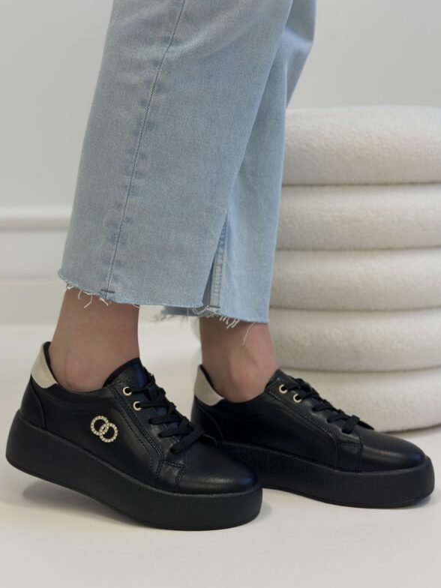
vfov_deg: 38.9
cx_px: 219
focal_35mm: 49
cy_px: 298
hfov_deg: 29.7
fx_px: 832
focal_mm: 6.86
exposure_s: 1/100
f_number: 1.78
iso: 125
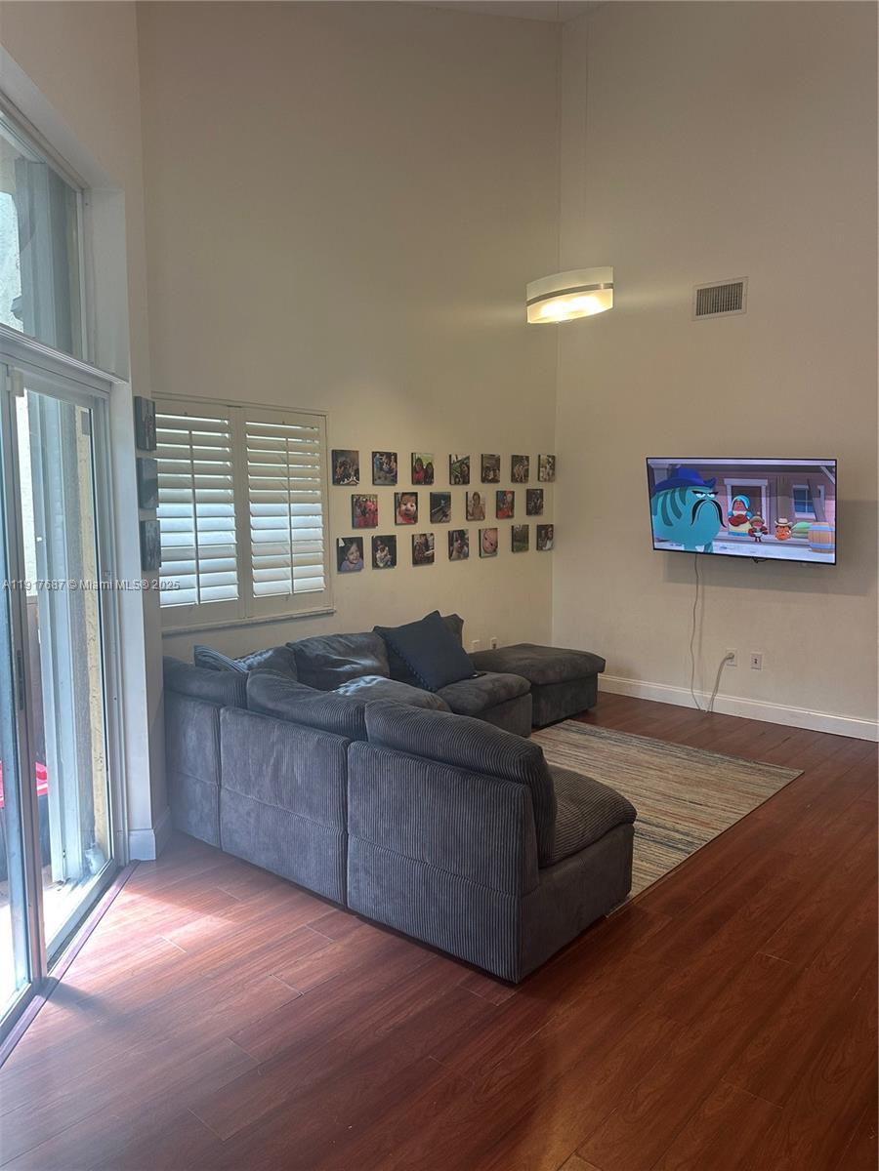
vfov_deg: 71.6
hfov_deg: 56.8
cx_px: 440
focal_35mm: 24
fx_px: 813
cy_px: 586
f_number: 1.78
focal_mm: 6.86
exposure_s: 1/60
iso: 125
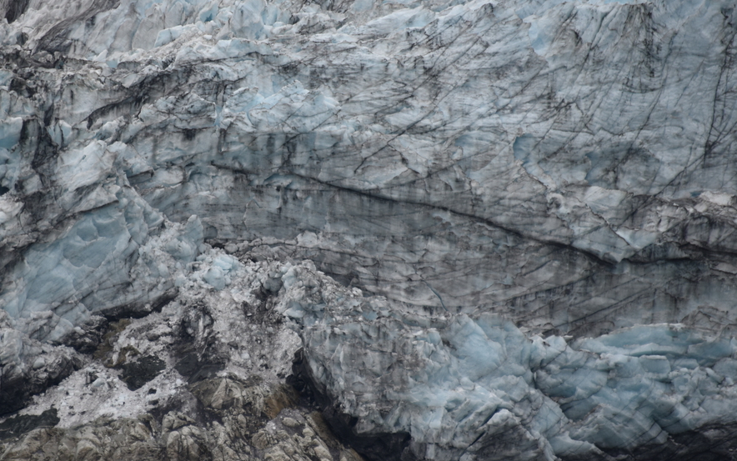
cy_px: 230
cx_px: 238
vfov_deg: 3.6
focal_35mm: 369
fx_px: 7413
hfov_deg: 5.7
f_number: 5.6
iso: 280
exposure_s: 1/500
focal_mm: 250
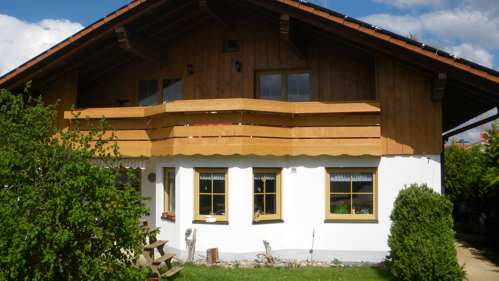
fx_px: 529
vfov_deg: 29.7
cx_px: 248
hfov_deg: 50.5
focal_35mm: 40
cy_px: 133
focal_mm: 6.3
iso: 64
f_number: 5.4
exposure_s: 1/400
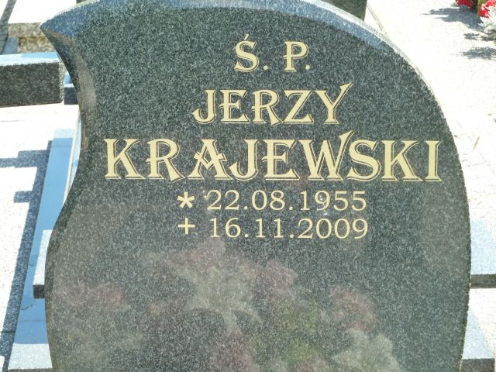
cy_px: 186
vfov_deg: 12.5
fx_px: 1705
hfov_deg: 16.6
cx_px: 248
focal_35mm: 119
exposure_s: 1/80
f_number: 4.4
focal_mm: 19.5
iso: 125
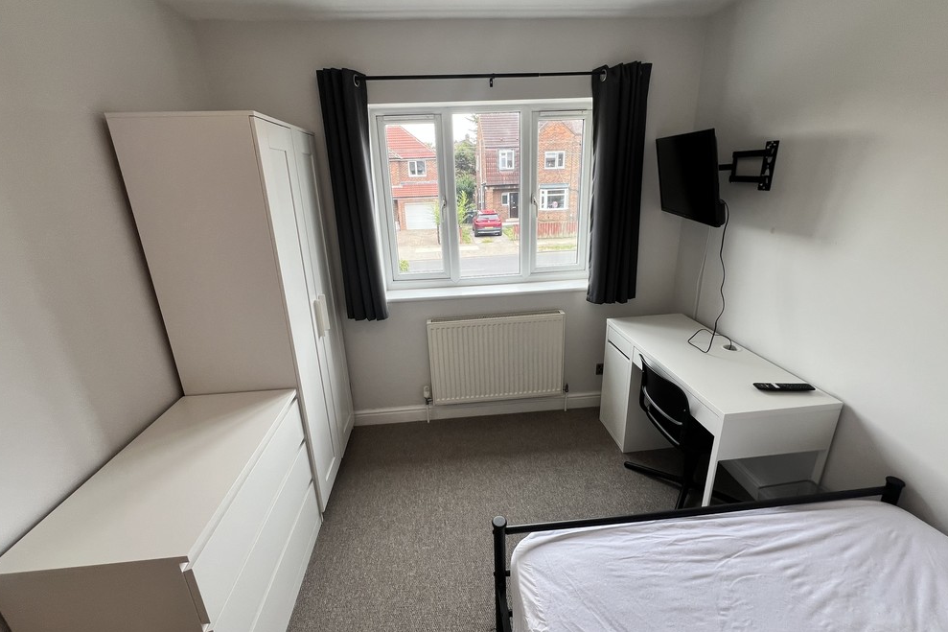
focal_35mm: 14
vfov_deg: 81.2
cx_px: 477
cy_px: 306
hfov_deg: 104.3
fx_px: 369
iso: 40
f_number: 1.8
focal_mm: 1.57
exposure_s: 1/99
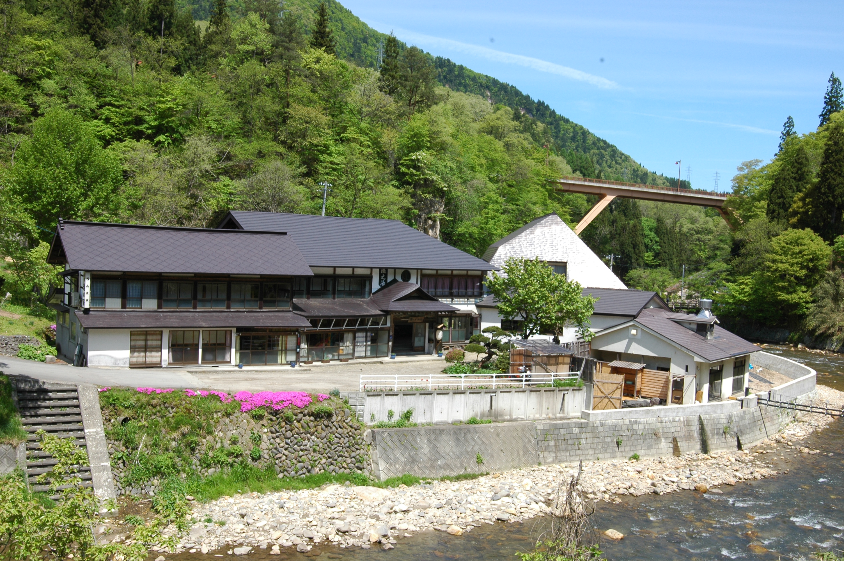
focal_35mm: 39
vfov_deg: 34.1
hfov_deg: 49.6
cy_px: 280
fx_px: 914
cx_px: 422
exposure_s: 1/80
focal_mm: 26
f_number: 18
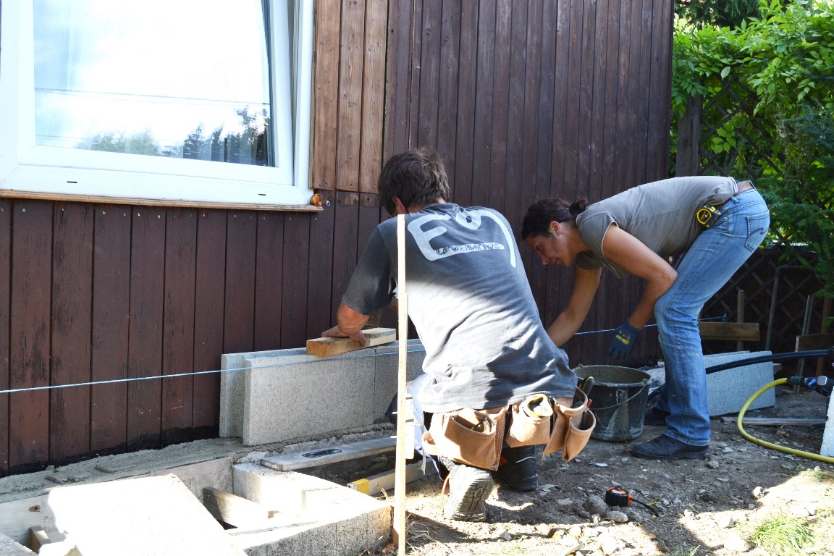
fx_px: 903
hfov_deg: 49.6
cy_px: 278
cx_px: 417
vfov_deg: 34.2
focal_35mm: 39
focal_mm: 26
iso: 280
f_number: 5.6
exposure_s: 1/125
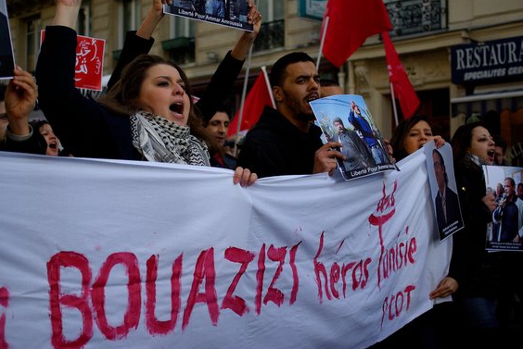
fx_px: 866
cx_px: 233
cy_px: 163
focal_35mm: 60
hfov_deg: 33.6
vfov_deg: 22.8
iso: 400
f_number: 3.5
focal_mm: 35
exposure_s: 1/2000
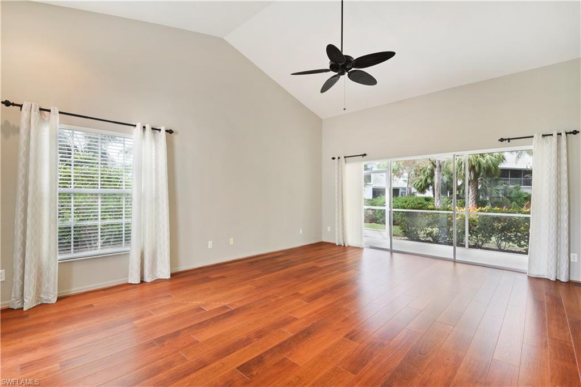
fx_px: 258
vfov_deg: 73.8
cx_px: 290
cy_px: 194
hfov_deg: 96.7
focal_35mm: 16
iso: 400
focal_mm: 16
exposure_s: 1/2
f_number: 11
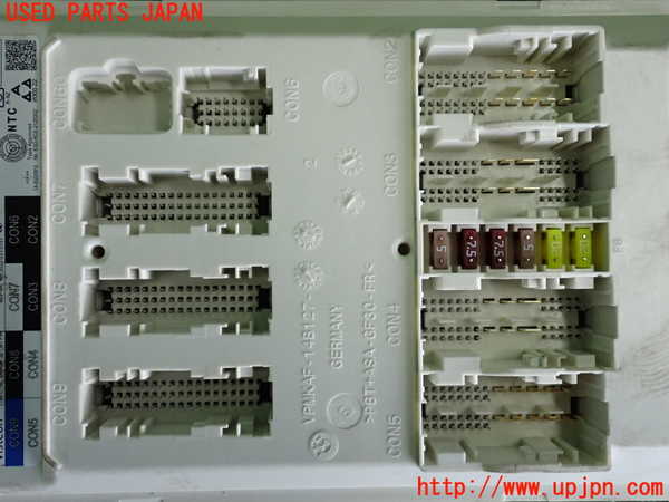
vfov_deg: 32.9
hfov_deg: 42.9
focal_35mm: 44
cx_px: 334
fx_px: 850
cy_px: 251
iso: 320
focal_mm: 7.84
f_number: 2.9
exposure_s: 1/125
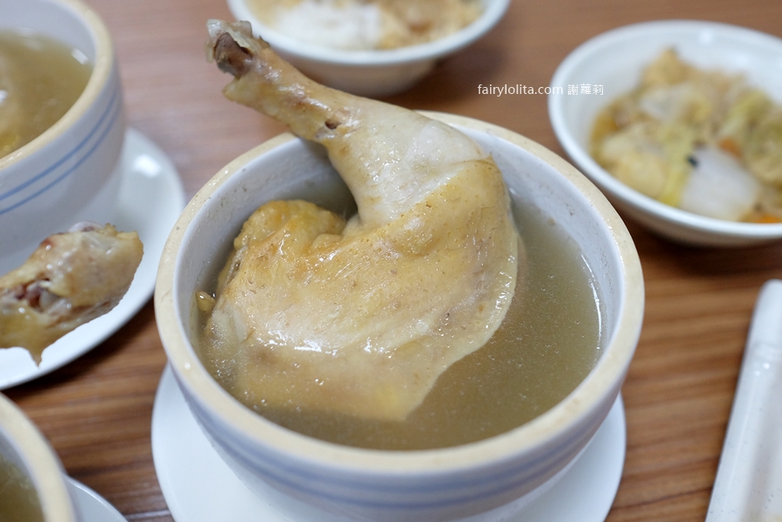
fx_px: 760
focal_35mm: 35
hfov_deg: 54.4
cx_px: 391
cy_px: 261
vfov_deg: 37.9
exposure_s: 1/240
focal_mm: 23
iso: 1000
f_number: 2.5
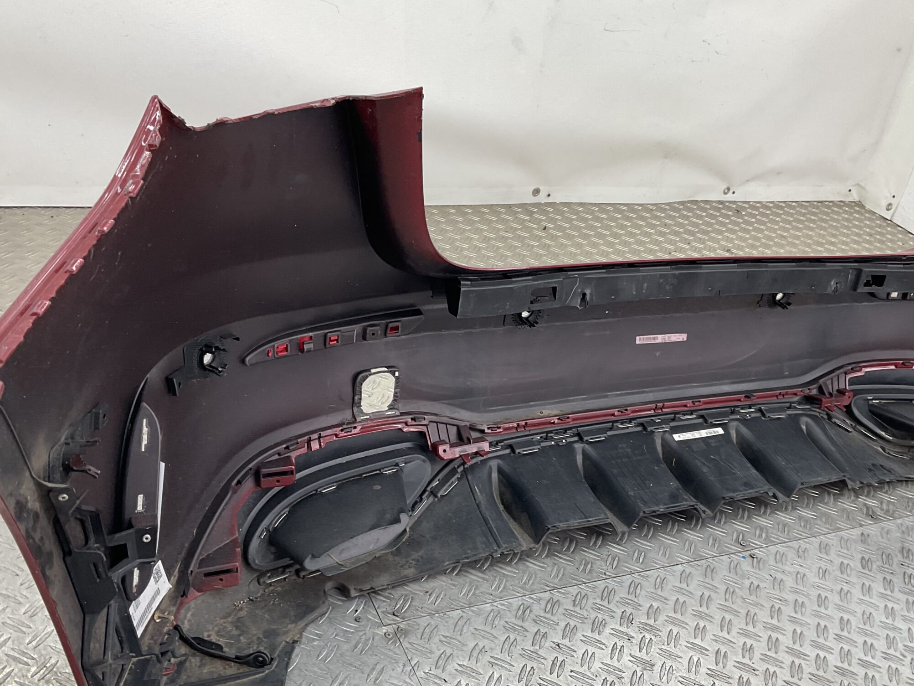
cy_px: 389
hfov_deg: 50.1
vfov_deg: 38.6
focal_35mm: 37
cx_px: 471
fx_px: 977
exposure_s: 1/120
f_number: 1.8
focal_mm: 3
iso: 40
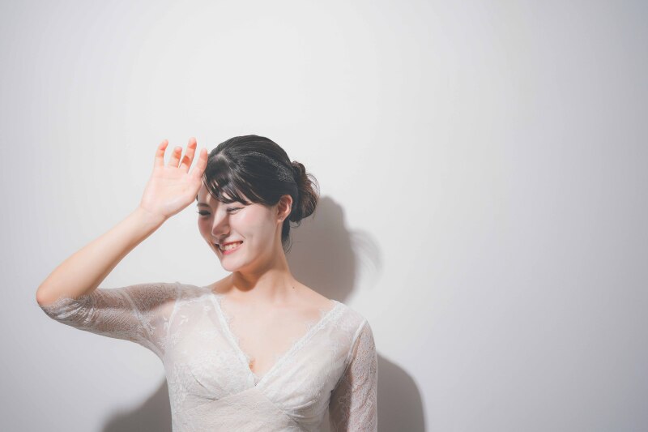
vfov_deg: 11.4
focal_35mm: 120
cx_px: 324
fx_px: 2159
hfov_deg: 17.1
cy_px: 216
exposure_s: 1/200
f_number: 3.2
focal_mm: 80
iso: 320
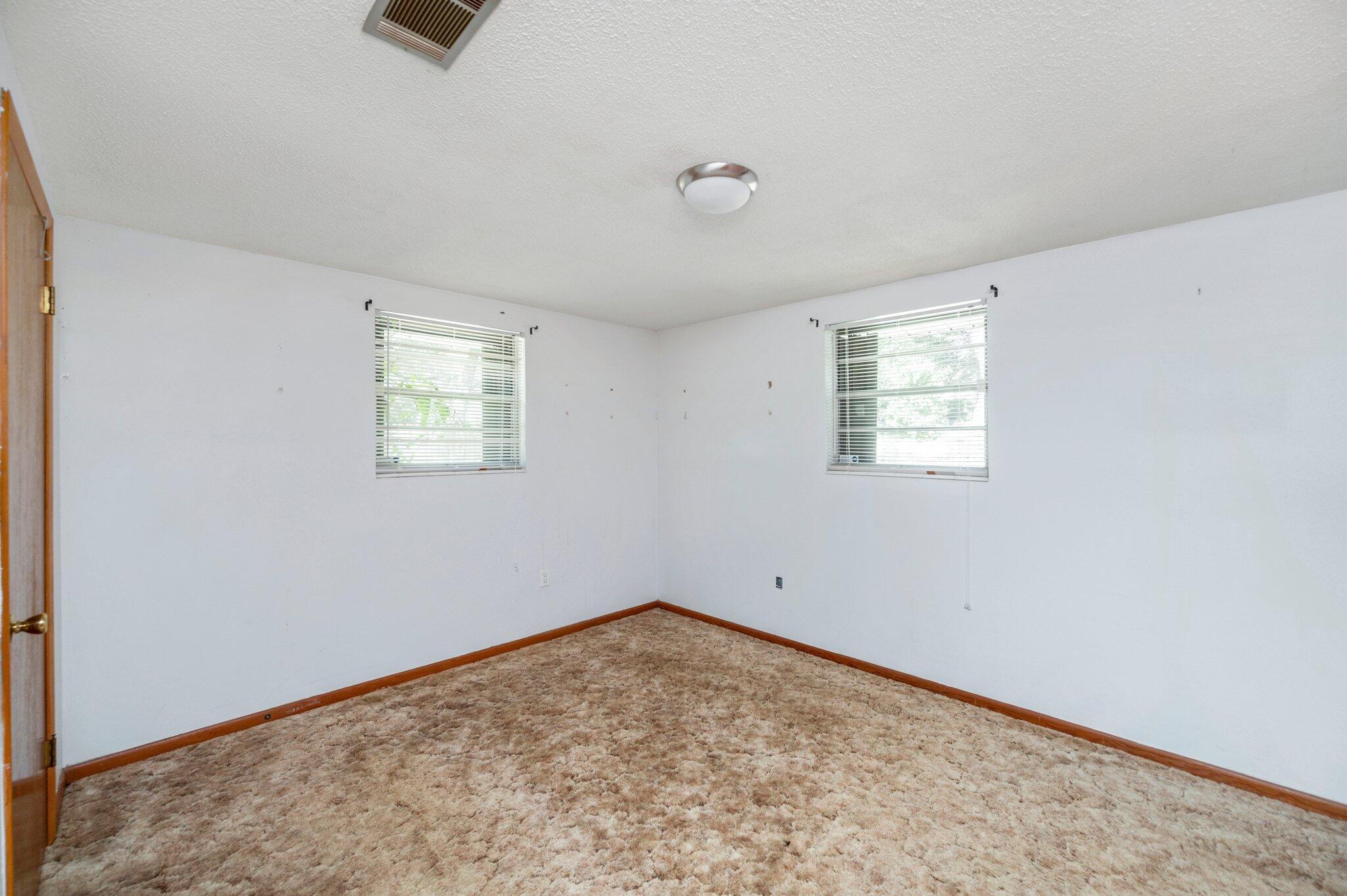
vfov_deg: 81.1
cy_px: 448
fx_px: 523
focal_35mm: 14
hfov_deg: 104.3
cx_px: 674
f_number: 6.3
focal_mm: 14
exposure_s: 1/30
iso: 400
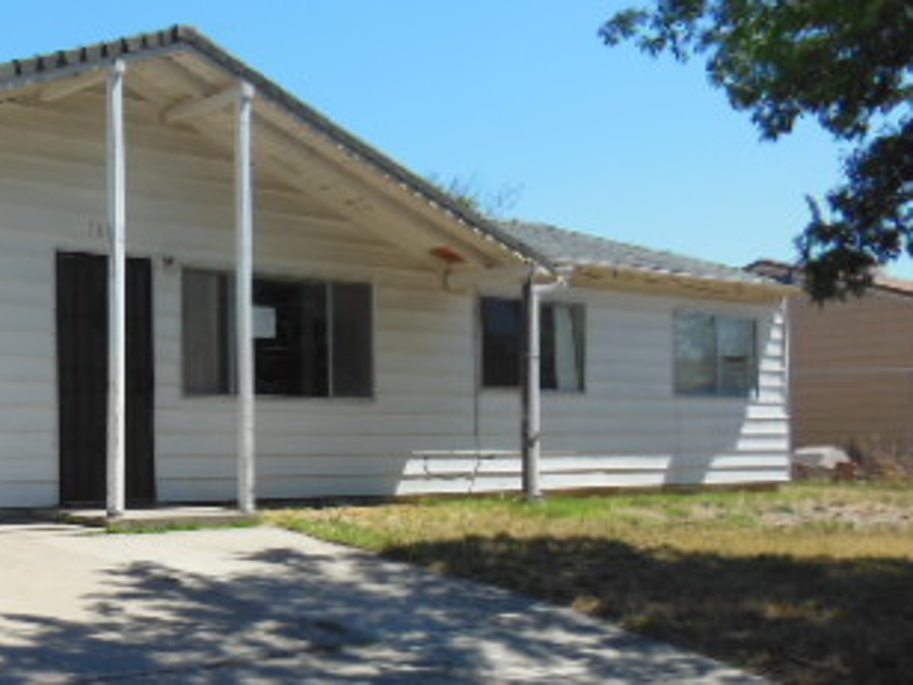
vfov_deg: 27.8
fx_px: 1372
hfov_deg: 34.8
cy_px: 474
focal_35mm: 52
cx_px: 98
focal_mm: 4.5
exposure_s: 1/1000
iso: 125
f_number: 3.5
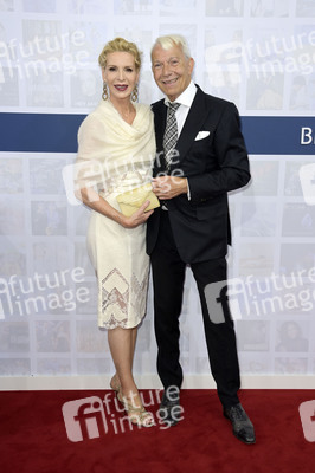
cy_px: 236
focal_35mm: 38
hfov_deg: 35.0
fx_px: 500
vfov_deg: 50.7
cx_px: 158
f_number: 7.1
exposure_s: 1/200
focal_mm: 38
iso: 640
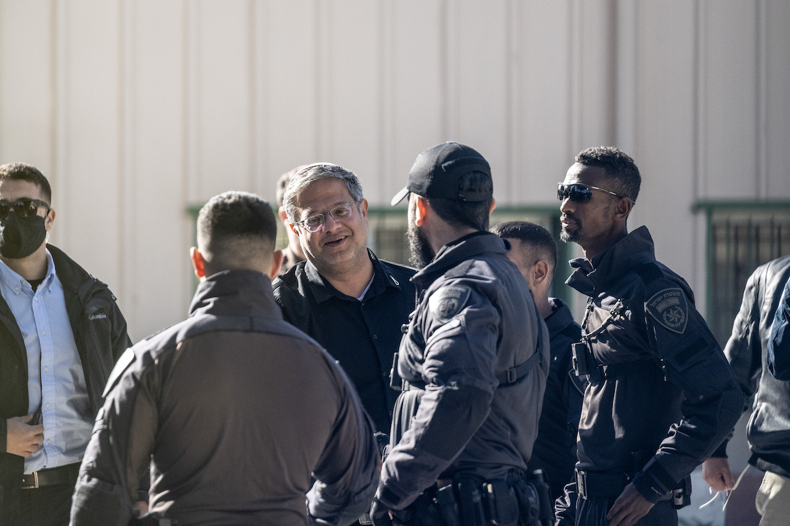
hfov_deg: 8.1
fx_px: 5593
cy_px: 263
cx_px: 395
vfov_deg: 5.4
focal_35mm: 255
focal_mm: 170
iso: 800
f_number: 2.8
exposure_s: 1/4000
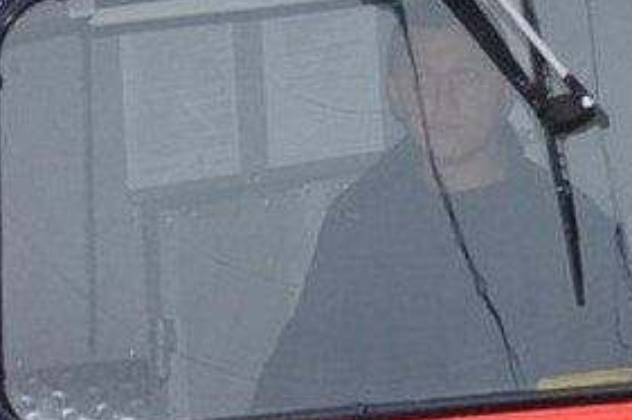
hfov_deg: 13.3
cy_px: 501
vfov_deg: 8.8
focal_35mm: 154
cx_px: 517
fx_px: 2702
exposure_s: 1/125
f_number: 4
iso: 220
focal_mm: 24
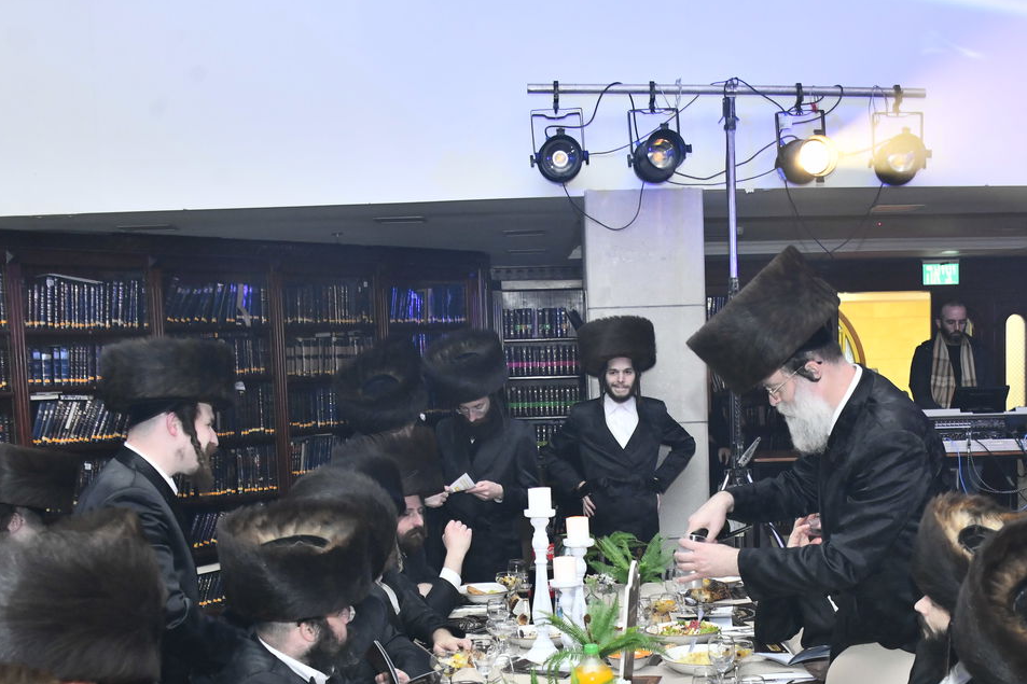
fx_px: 1340
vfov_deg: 28.3
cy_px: 498
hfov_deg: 41.7
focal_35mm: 47
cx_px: 610
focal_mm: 32
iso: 1600
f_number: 5.6
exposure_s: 1/100
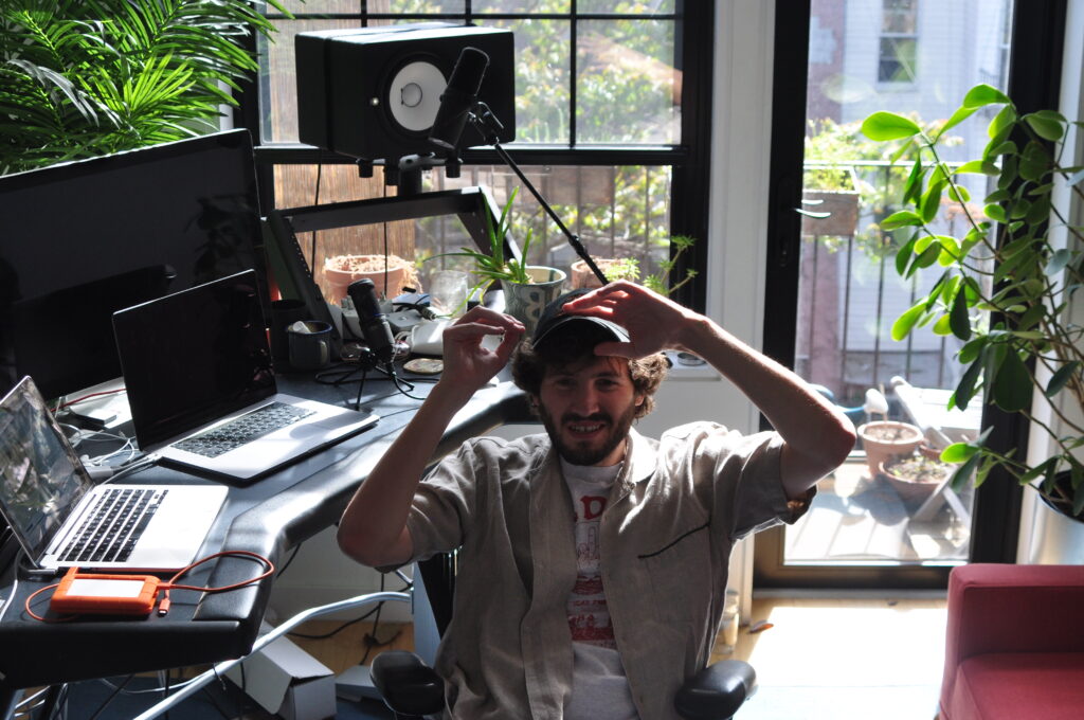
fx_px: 1579
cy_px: 360
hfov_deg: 37.9
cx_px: 542
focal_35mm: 52
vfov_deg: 25.7
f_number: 10
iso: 400
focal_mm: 35
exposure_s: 1/200
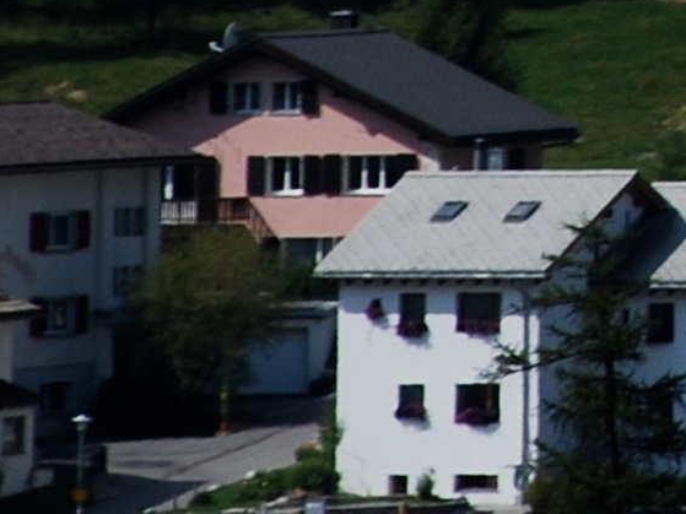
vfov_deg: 1.5
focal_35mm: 1001
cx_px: 2079
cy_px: -978
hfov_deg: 2.0
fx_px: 19833
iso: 100
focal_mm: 100
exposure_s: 1/320
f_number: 10
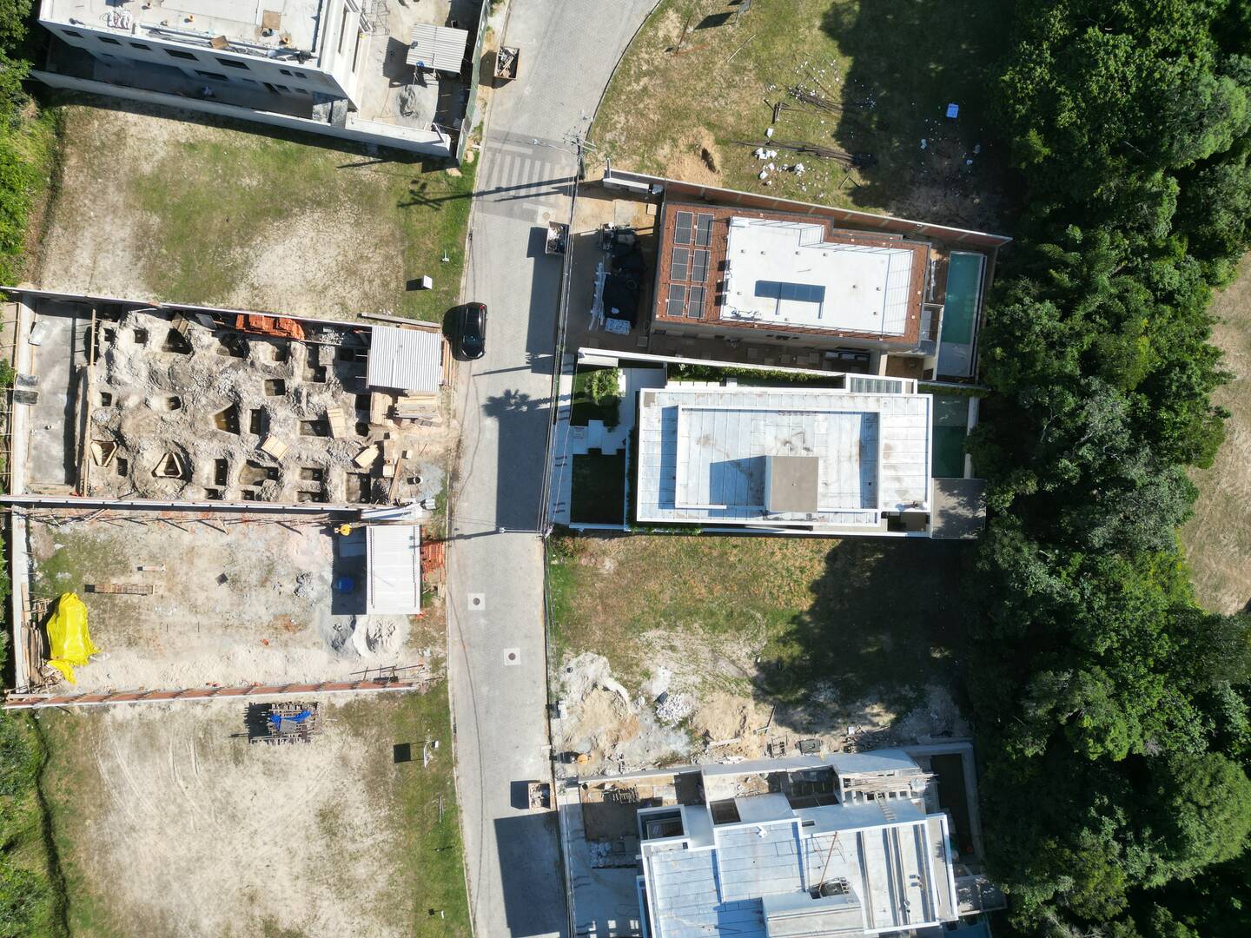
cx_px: 626
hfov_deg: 71.6
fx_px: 867
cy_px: 469
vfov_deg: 56.8
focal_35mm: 24
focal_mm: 6.72
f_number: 1.7
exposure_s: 1/2000
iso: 110
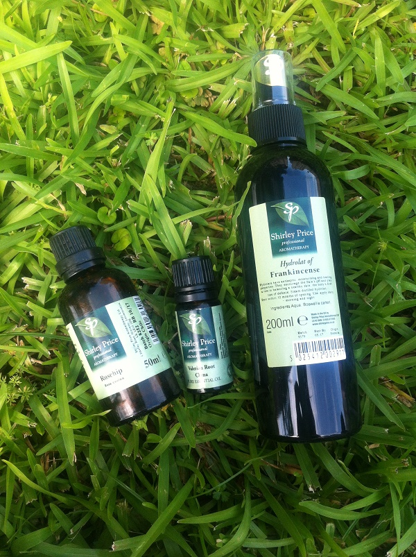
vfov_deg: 52.7
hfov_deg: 40.6
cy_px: 278
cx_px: 208
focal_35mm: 35
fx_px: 562
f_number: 2.8
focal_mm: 3.85
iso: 125
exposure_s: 1/120
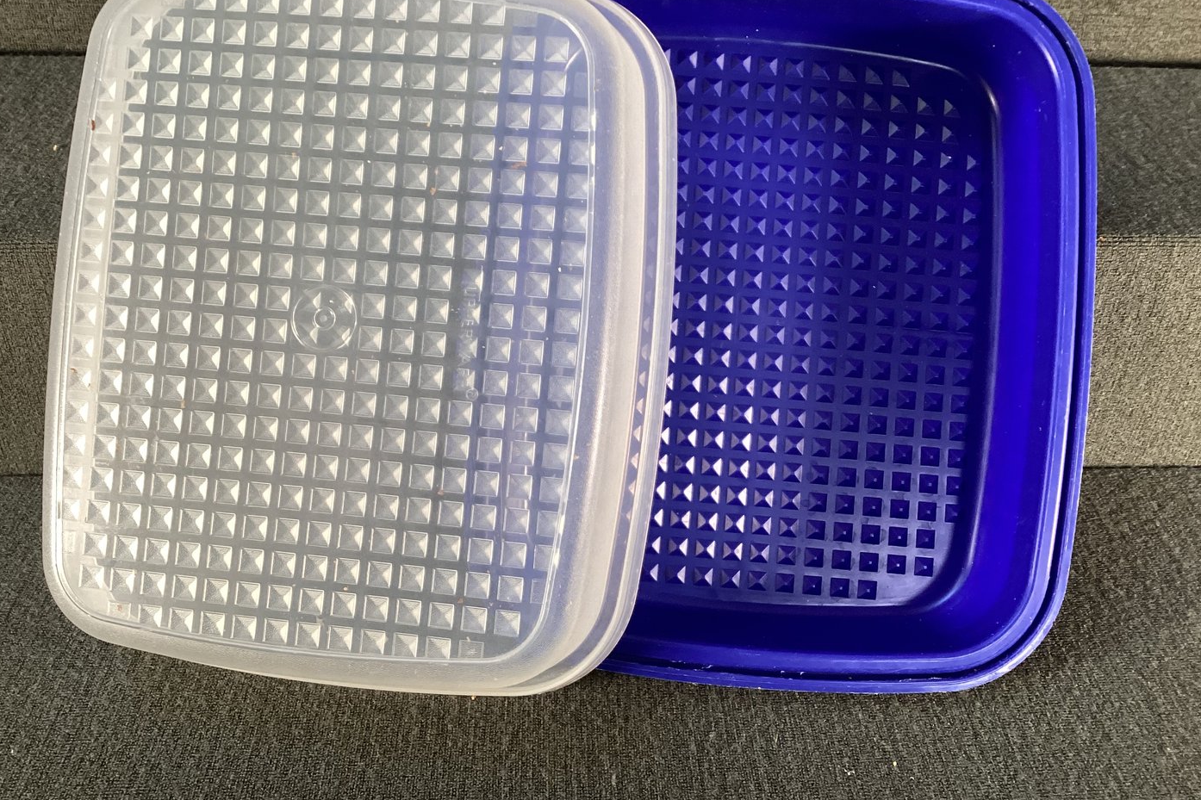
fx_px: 1167
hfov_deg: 54.4
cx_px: 585
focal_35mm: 35
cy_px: 333
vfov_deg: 37.7
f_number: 2.4
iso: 100
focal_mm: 3.3
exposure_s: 1/60
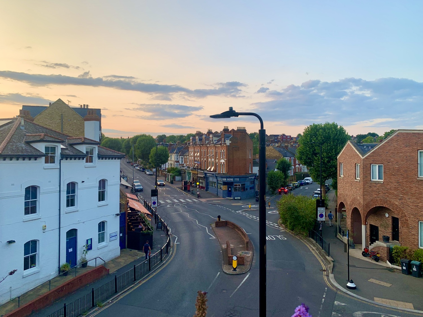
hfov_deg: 67.3
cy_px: 158
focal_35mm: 26
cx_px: 212
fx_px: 318
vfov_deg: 53.1
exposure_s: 1/150
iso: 25
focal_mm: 4.25
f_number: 1.8
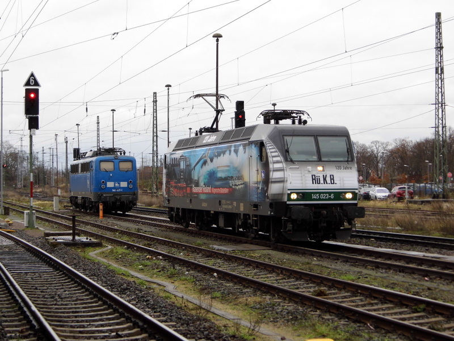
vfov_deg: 18.2
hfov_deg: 24.1
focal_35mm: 81
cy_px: 170
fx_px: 1062
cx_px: 227
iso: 100
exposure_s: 1/66
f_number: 4.2
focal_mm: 14.6
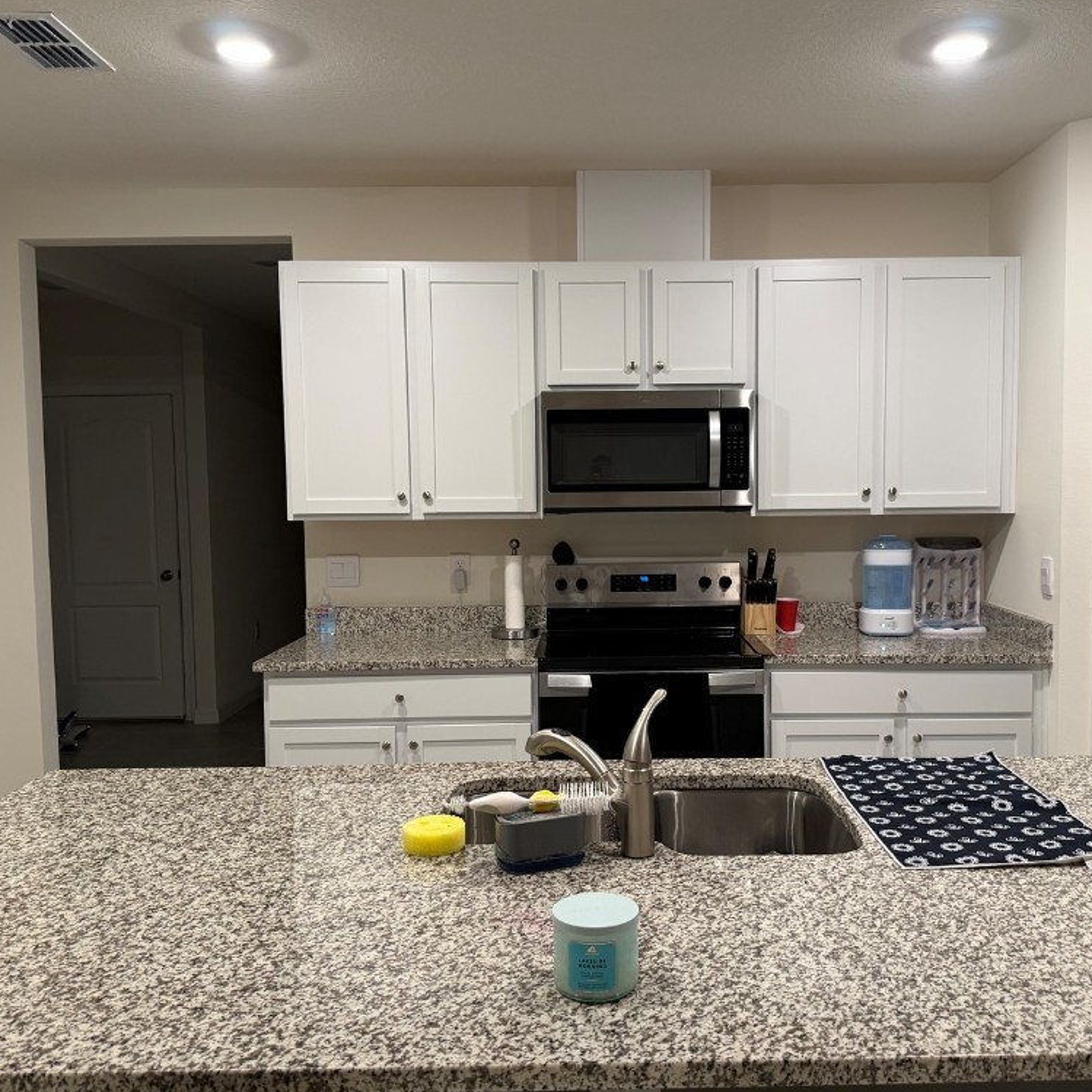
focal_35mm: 29
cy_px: 541
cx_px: 609
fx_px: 1035
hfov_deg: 55.5
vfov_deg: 55.6
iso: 200
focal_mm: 6.76
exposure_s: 1/60
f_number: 1.78
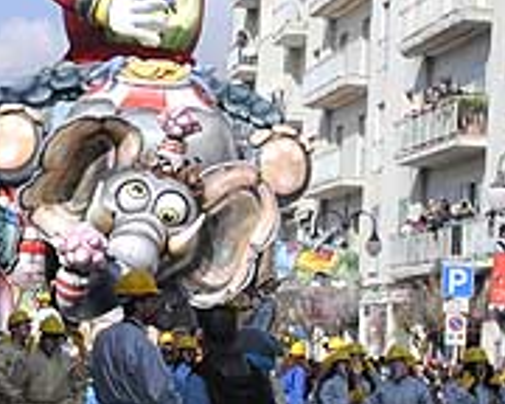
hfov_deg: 14.9
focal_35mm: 129
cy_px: 157
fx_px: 1928
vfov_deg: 12.0
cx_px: 255
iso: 100
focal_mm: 34
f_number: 7.1
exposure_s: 1/200
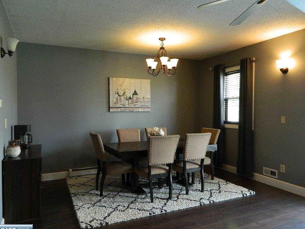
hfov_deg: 67.3
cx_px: 149
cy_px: 117
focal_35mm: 26
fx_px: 229
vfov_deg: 53.0
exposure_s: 1/30
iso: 400
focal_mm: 4.5
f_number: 3.1
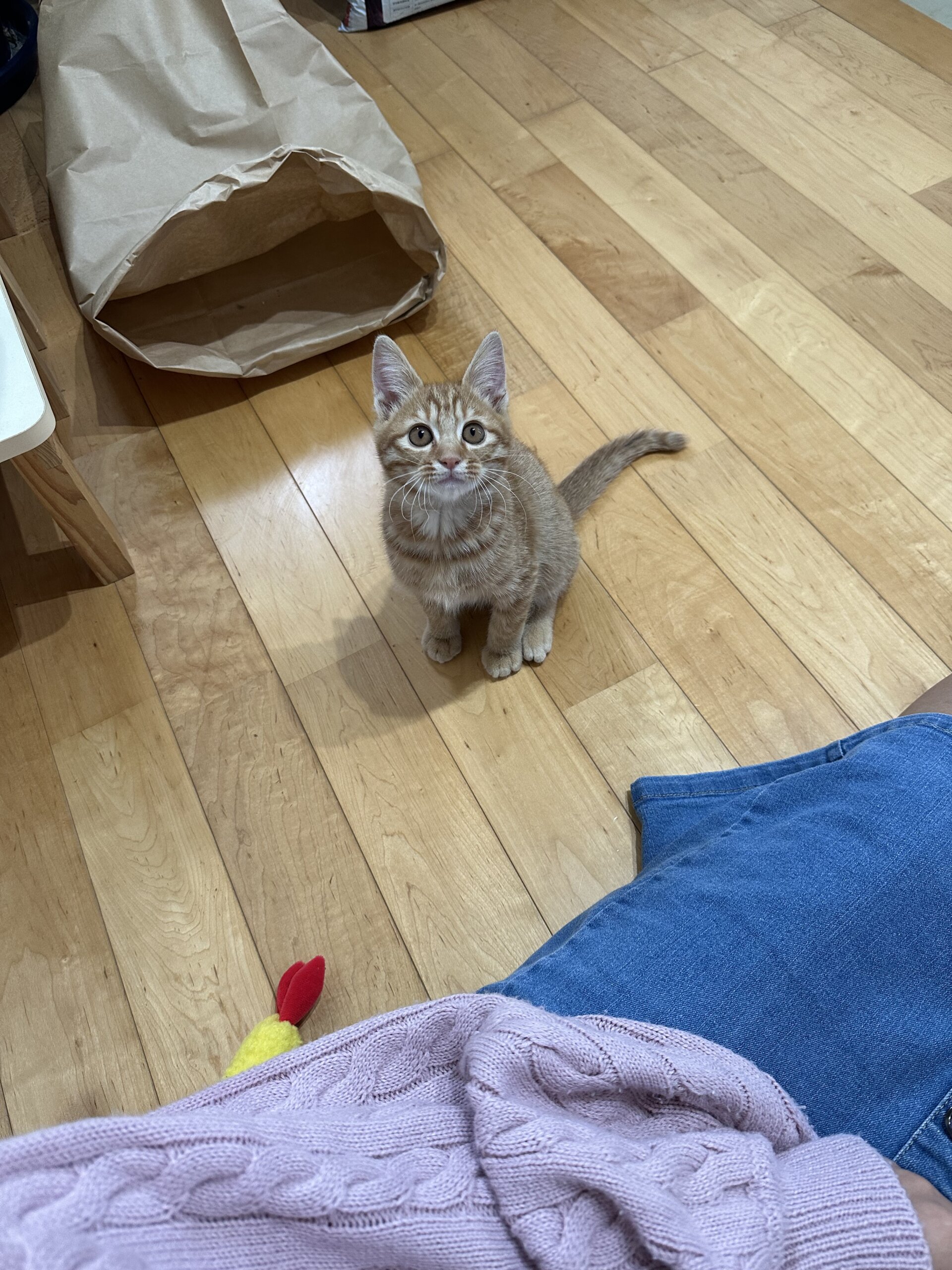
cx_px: 476
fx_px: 880
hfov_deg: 56.8
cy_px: 635
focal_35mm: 24
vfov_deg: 71.6
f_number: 1.78
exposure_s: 1/74
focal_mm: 6.86
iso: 250
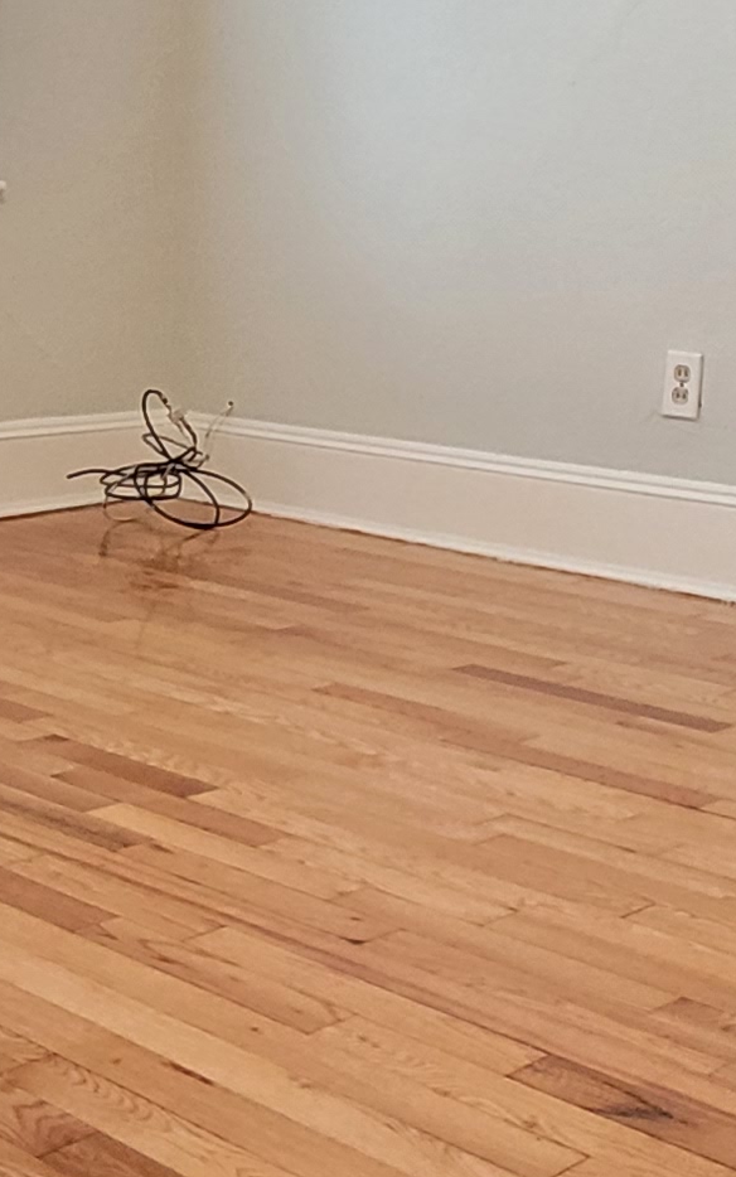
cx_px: 244
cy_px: 397
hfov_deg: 21.9
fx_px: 1893
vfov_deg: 34.2
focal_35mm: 59
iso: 400
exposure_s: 1/60
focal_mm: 1.74
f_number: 2.2
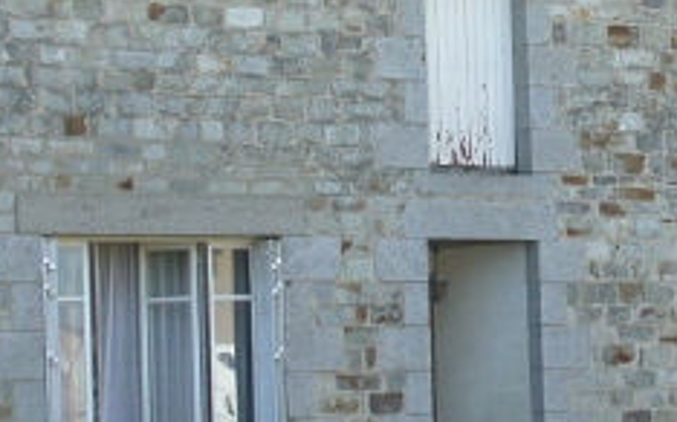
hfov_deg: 13.0
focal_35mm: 161
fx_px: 2969
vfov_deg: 8.1
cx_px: 489
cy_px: 153
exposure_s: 1/160
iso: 100
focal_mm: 10.9
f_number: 4.7
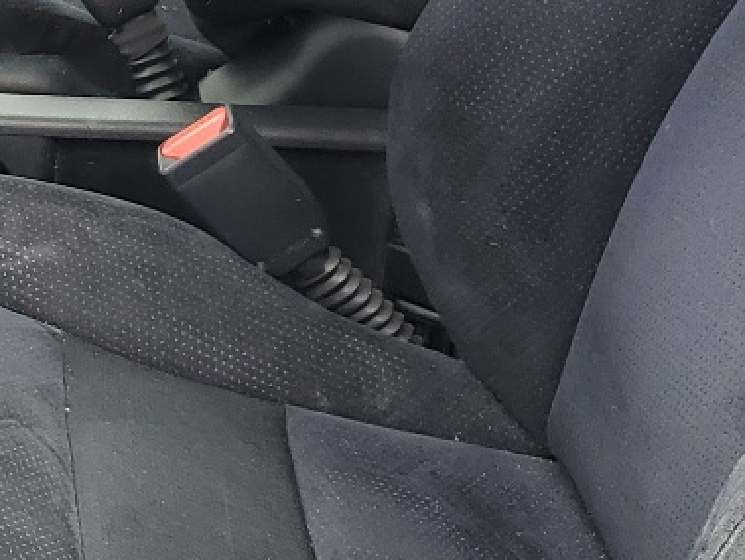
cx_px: -363
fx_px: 2369
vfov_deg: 13.4
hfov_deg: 16.4
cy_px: 126
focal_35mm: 110
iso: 50
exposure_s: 1/208
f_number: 1.5
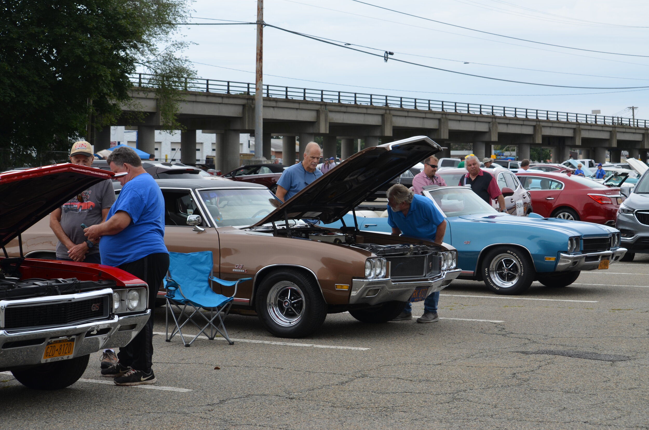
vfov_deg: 16.5
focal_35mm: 82
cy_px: 215
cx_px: 324
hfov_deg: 24.7
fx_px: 1484
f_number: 8
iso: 160
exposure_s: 1/250
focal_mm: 55
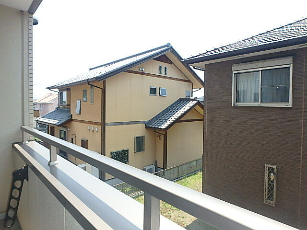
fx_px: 186
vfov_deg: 63.4
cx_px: 154
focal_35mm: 21
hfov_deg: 79.0
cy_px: 115
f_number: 3.5
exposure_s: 1/500
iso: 125
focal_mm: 3.7
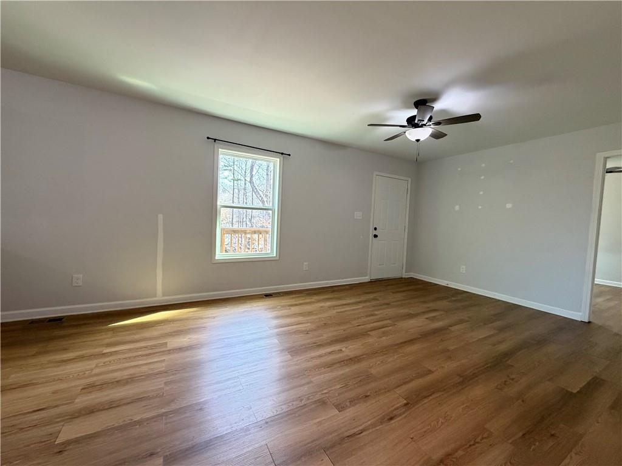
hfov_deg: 102.1
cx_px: 311
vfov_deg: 85.7
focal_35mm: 14
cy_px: 233
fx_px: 252
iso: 400
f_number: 2.2
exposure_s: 1/60
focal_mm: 2.22
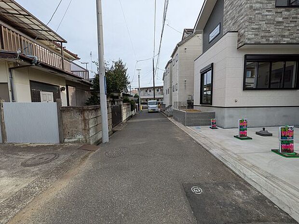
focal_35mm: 14
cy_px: 112
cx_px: 150
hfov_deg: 102.1
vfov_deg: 85.7
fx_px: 121
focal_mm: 1.83
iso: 50
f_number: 2.2
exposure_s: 1/1481
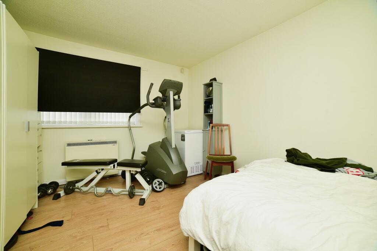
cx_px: 188
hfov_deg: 104.2
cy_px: 126
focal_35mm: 14
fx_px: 147
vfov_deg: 81.2
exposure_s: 1/30
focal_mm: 14
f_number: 8
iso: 160
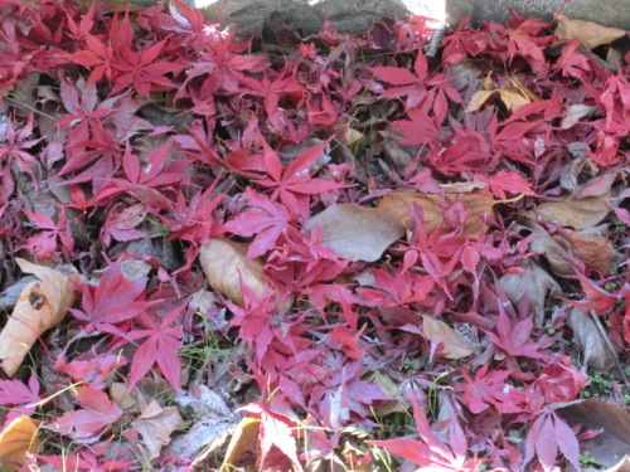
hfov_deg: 25.0
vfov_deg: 18.9
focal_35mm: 78
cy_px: 236
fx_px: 1420
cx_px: 315
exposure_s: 1/125
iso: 320
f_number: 5.5
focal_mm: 13.9
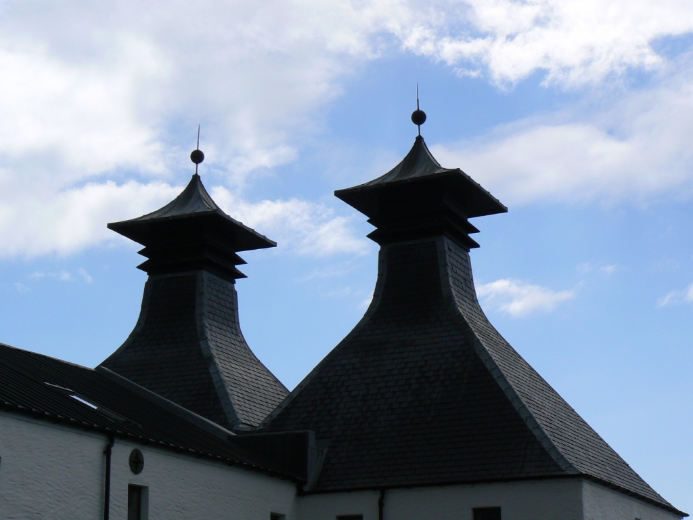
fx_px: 1441
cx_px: 346
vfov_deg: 20.4
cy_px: 260
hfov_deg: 27.0
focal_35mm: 72
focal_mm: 12
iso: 80
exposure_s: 1/800
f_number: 8
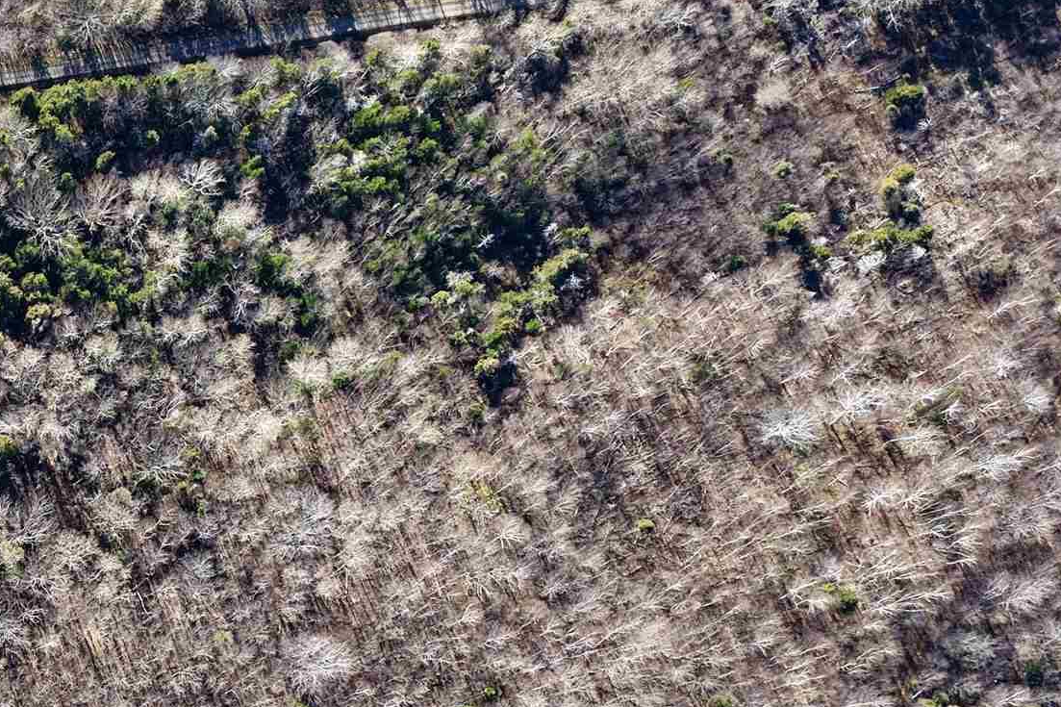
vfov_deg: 17.1
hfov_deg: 22.6
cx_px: -392
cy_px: 687
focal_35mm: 78
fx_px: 2298
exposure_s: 1/320
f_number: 2.8
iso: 100
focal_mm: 14.45
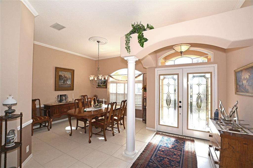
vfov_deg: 77.3
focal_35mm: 15
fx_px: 105
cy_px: 84
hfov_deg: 100.4
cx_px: 126
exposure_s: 1/125
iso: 100
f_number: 5.6
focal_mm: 10
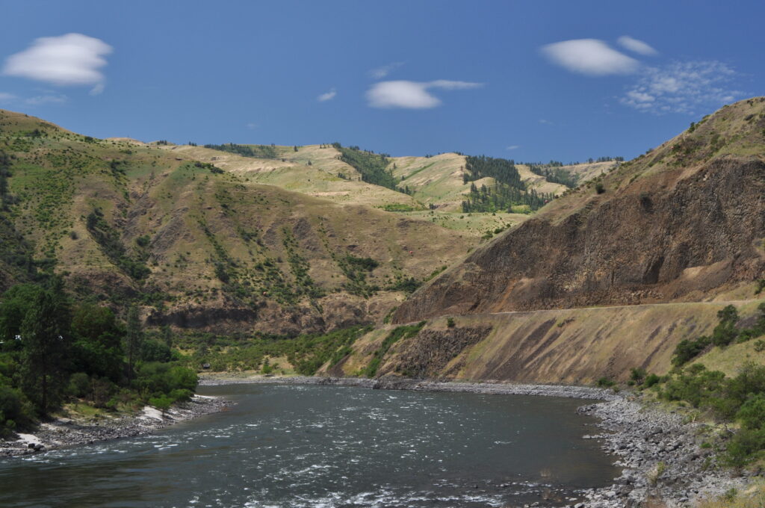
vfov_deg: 28.0
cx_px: 382
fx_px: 1019
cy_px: 254
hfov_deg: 41.2
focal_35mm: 48
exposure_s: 1/80
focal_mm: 32
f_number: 11
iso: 200
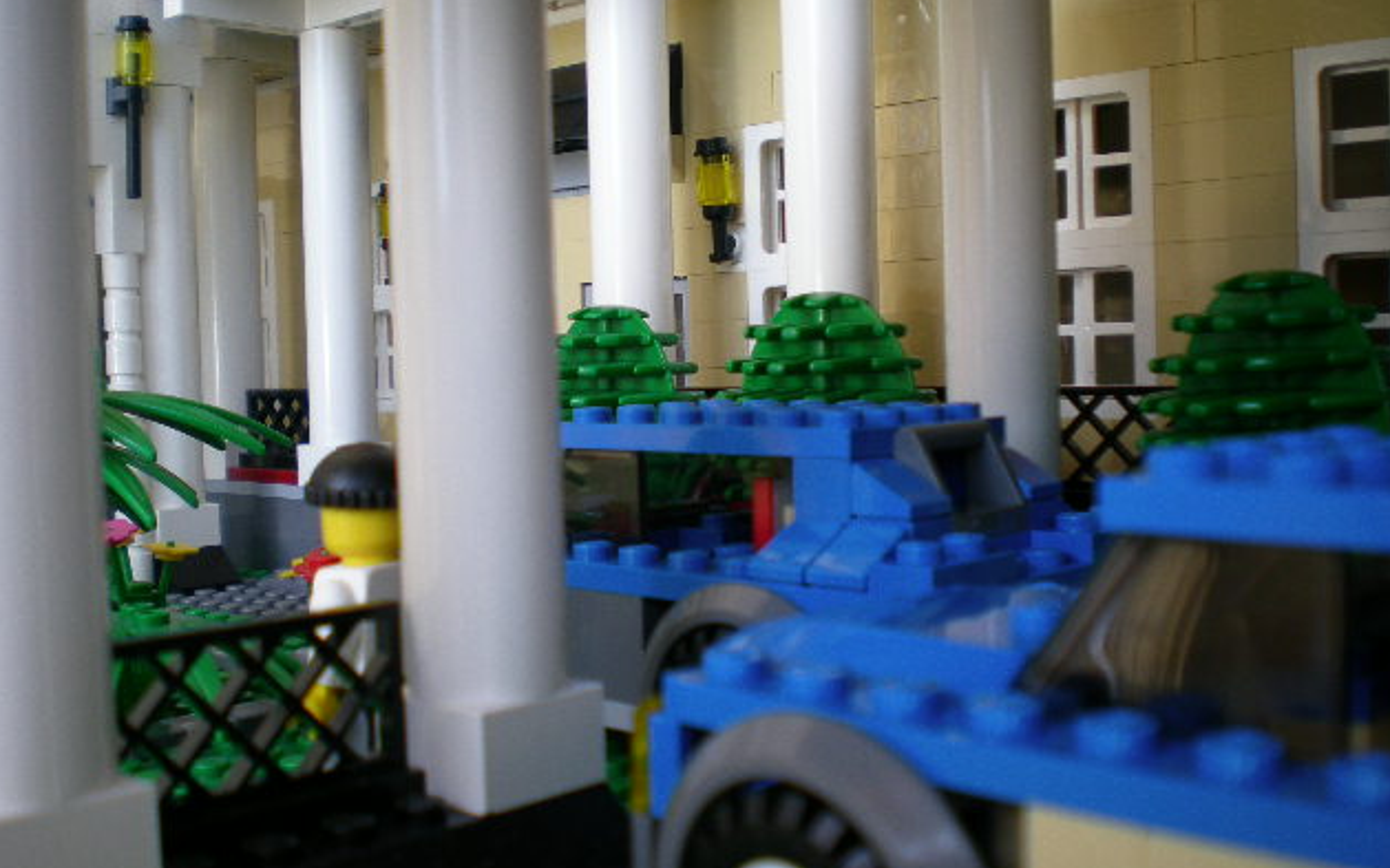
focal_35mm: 41
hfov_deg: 48.2
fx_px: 1553
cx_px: 689
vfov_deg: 31.2
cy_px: 424
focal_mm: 6.3
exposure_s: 1/78.5
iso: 50
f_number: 3.1
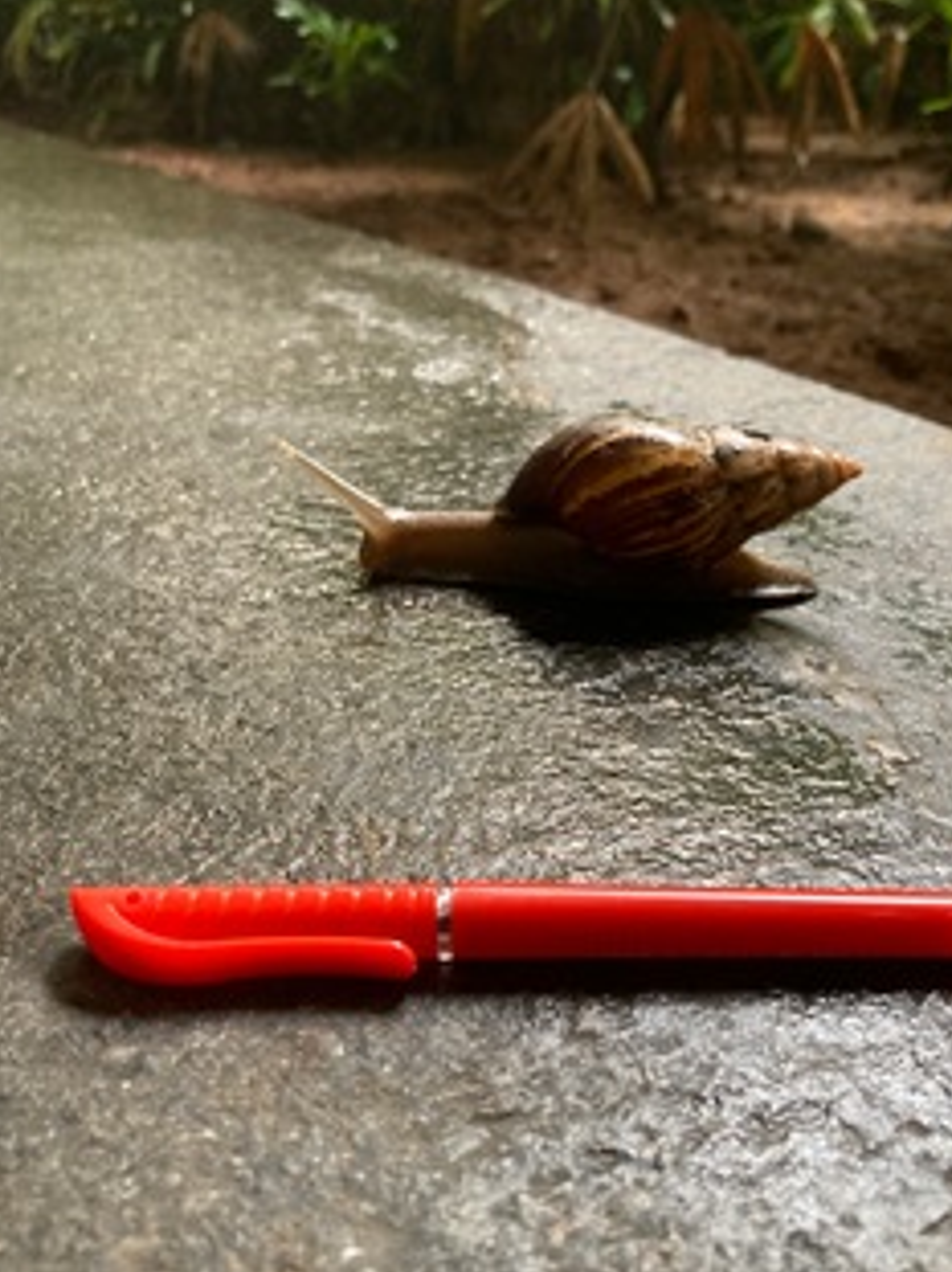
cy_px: 667
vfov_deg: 51.4
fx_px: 1321
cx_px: 511
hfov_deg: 39.6
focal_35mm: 36
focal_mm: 3.99
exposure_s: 1/45
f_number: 1.8
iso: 320
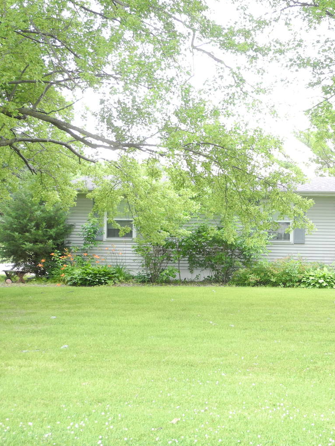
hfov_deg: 24.4
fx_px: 749
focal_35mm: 58
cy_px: 227
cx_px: 308
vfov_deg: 33.2
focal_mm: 8.8
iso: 100
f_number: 3.2
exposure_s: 1/42.2
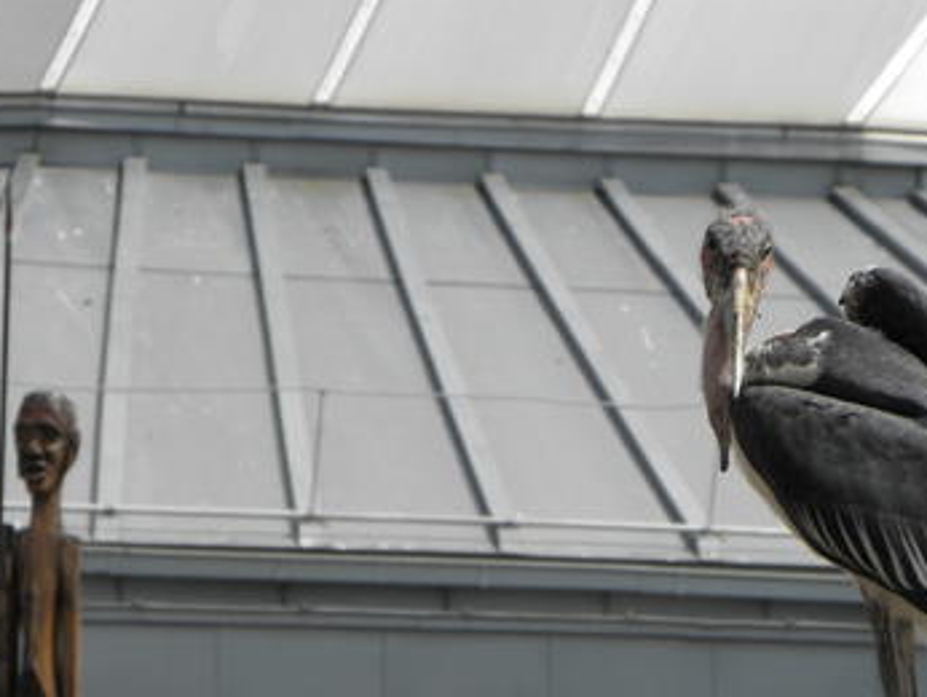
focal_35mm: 621
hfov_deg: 3.2
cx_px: 603
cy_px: 440
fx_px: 16642
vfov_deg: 2.4
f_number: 5
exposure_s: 1/500
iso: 64
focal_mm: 59.89
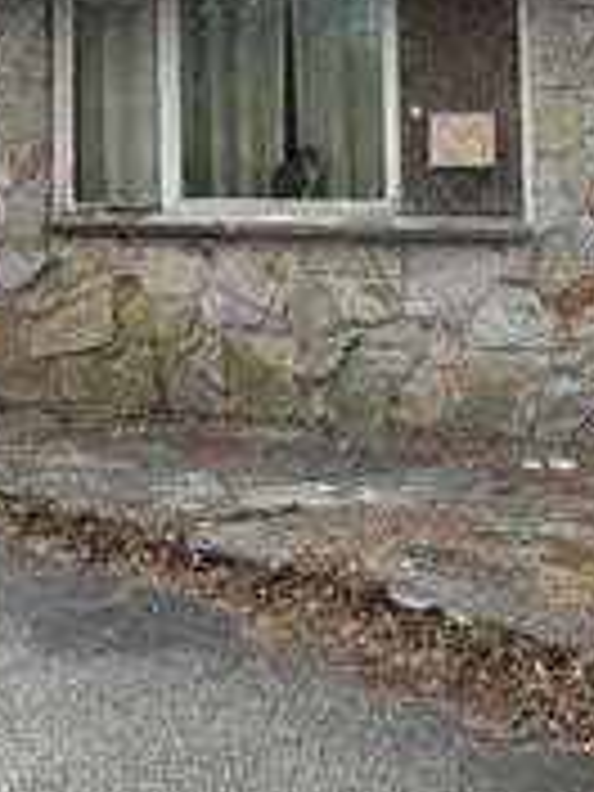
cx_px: 220
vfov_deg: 29.9
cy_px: 36
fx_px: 1396
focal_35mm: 61
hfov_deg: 24.0
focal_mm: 2.22
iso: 40
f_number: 2.2
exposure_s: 1/725
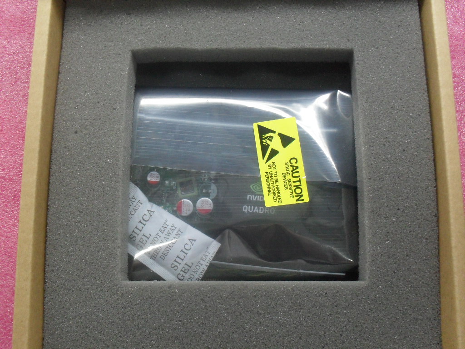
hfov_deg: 49.0
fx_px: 510
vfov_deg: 37.7
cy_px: 174
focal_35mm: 38
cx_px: 232
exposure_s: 1/45
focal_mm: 6.3
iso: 200
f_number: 2.8
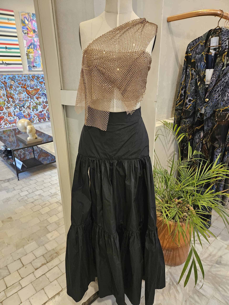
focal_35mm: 23
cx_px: 114
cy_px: 152
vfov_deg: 73.9
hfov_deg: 58.9
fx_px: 203
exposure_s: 1/120
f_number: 1.8
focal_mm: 5.4
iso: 500
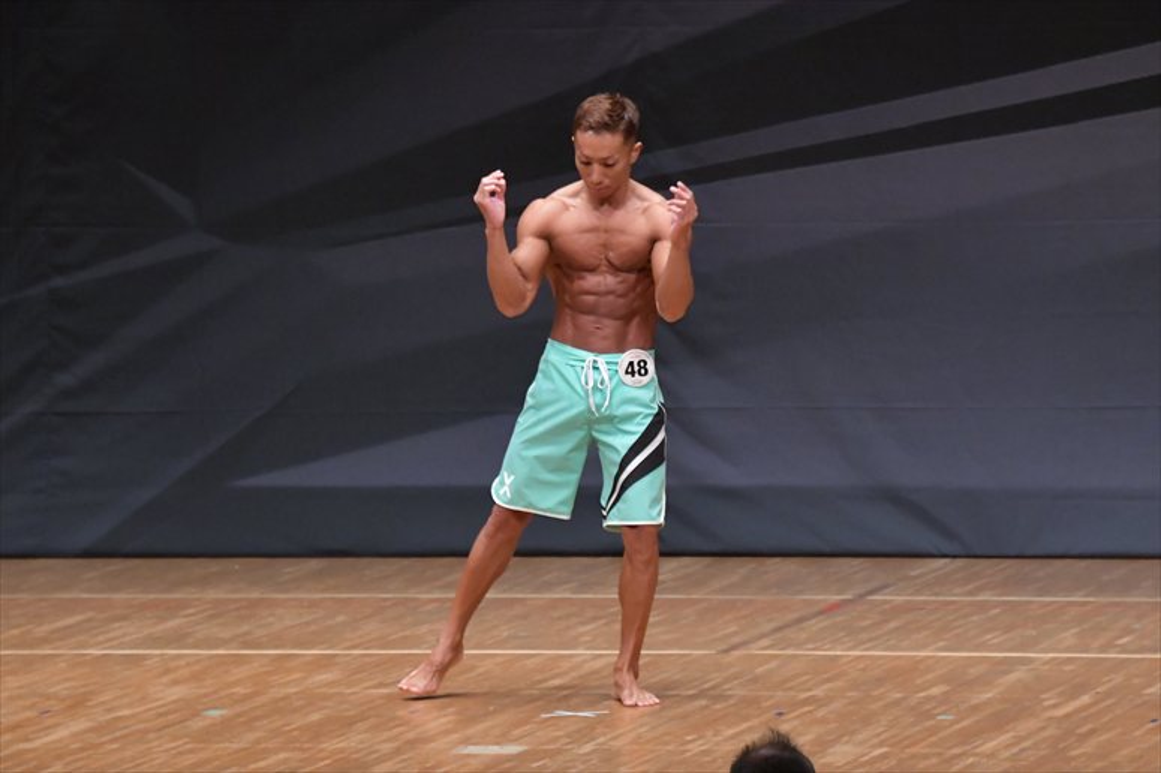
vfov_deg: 4.8
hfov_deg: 7.2
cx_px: 580
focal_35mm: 285
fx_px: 9187
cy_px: 386
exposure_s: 1/400
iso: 6400
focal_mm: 190
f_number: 5.6
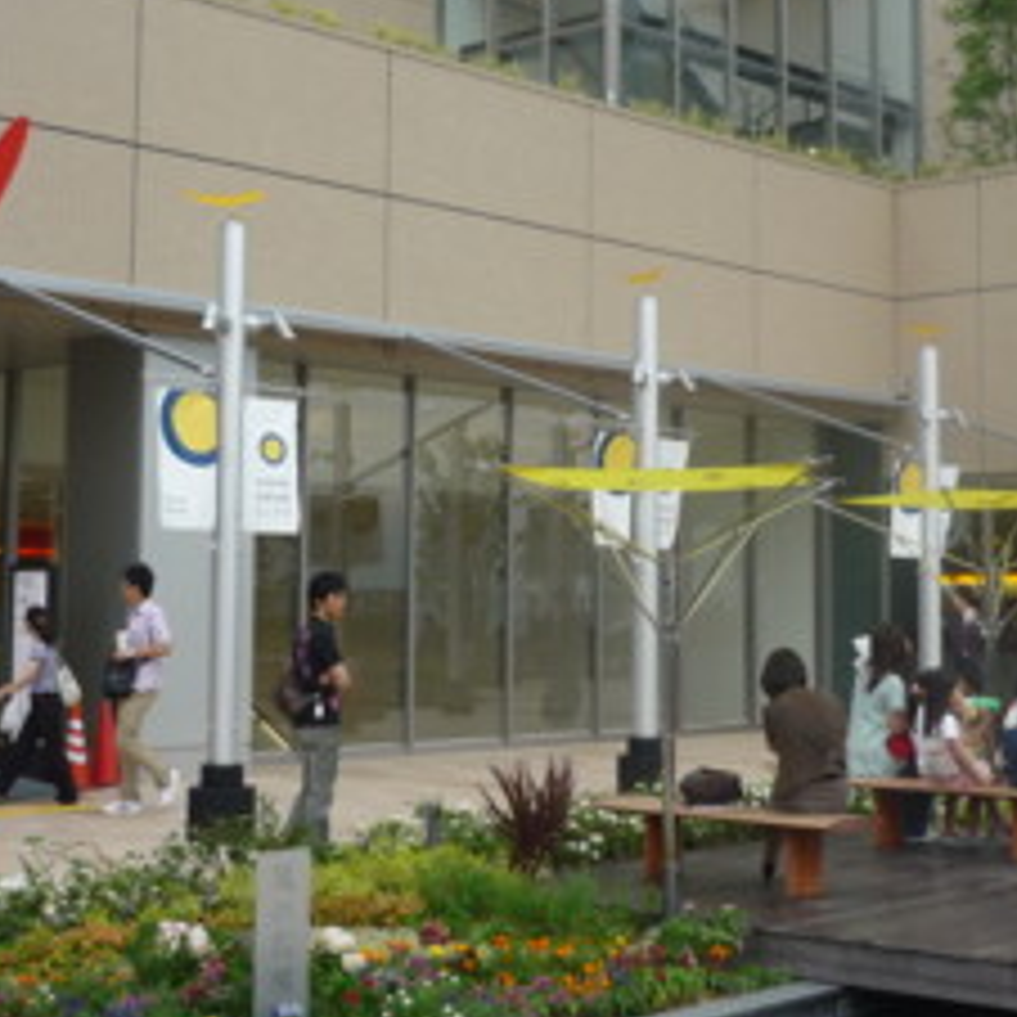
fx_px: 1928
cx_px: 562
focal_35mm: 58
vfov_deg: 29.4
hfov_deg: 29.5
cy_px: 374
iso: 100
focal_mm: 5.5
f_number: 2.8
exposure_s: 1/200
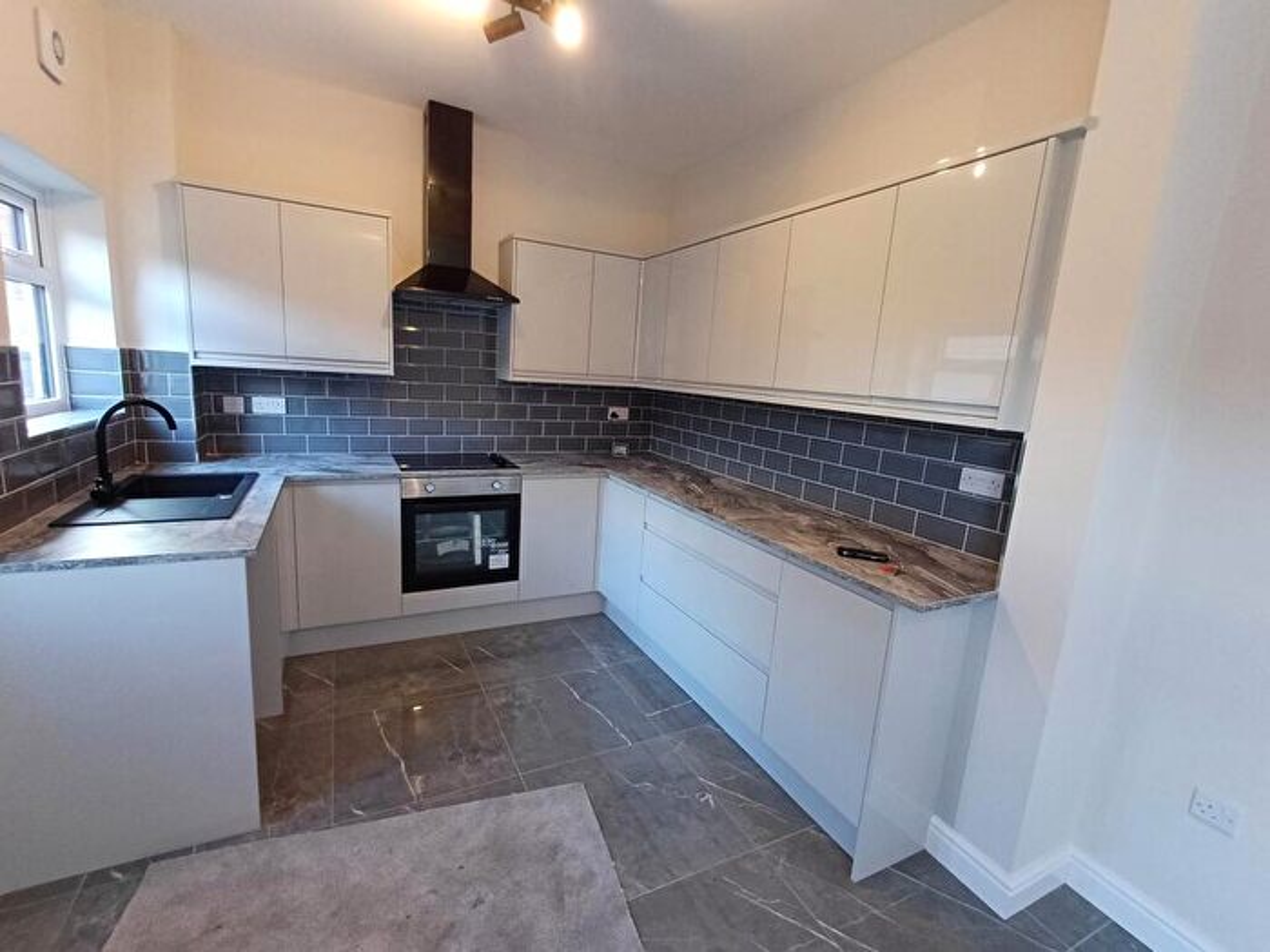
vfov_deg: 78.1
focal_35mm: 16
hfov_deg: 94.5
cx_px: 635
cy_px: 476
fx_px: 587
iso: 160
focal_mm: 1.64
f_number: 2.2
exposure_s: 1/33
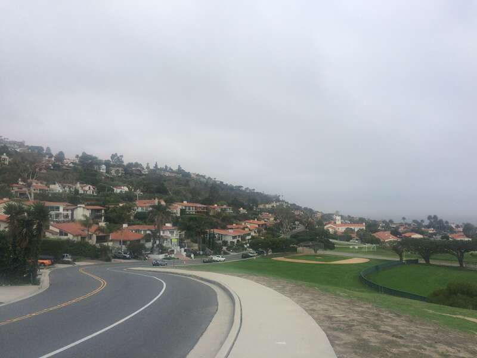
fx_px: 400
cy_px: 179
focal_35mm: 29
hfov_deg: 61.7
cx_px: 238
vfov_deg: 48.2
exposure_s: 1/120
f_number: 2.2
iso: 50
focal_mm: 4.15
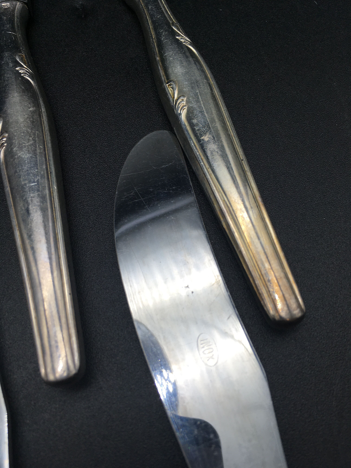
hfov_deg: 48.2
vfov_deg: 61.7
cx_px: 176
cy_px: 234
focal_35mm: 29
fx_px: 392
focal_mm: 4.15
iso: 25
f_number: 2.2
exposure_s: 1/272
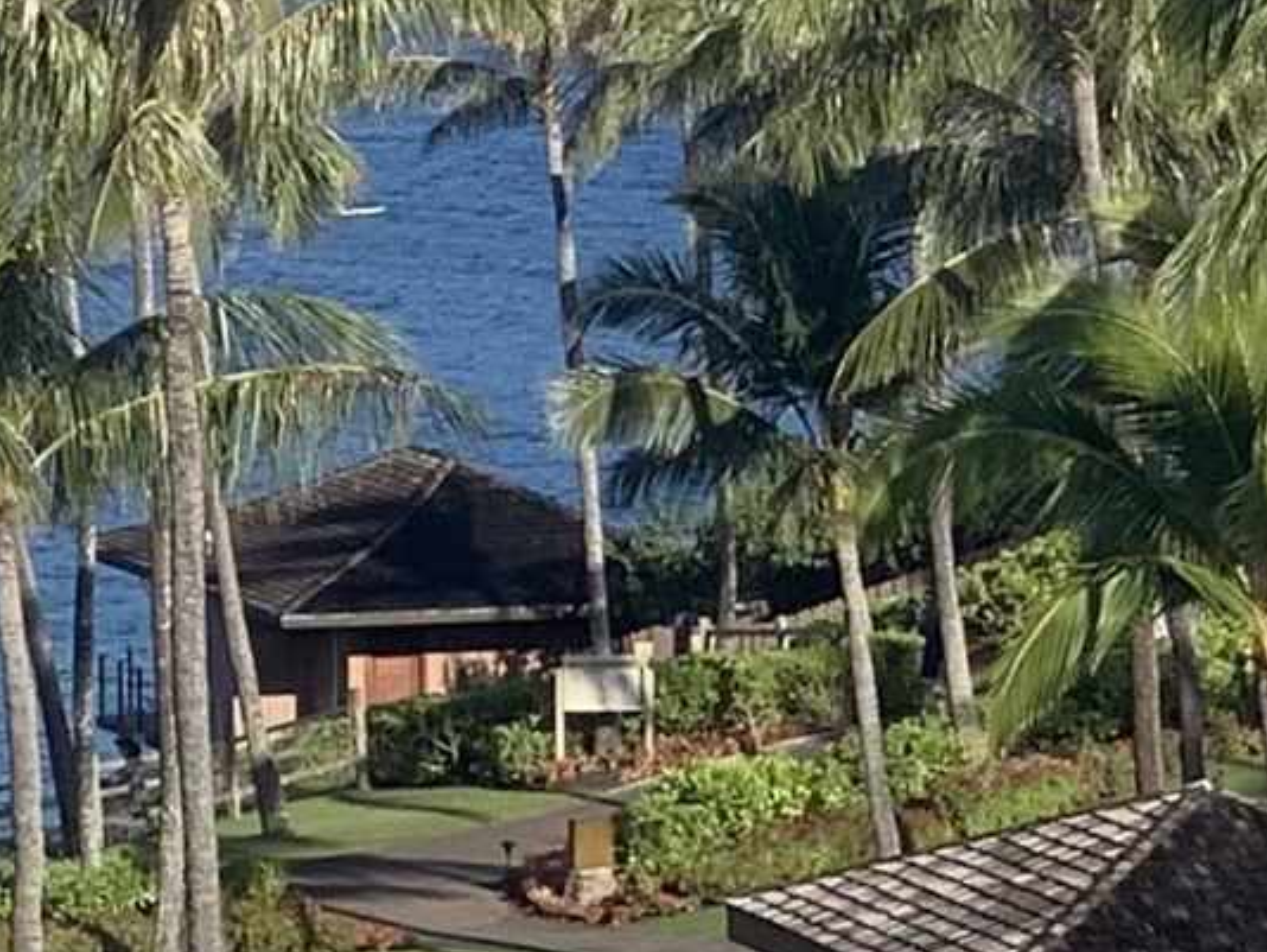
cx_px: -1163
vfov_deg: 5.0
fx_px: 10949
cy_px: 183
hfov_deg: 6.5
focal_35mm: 299
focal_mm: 6
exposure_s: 1/978
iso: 16
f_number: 2.4
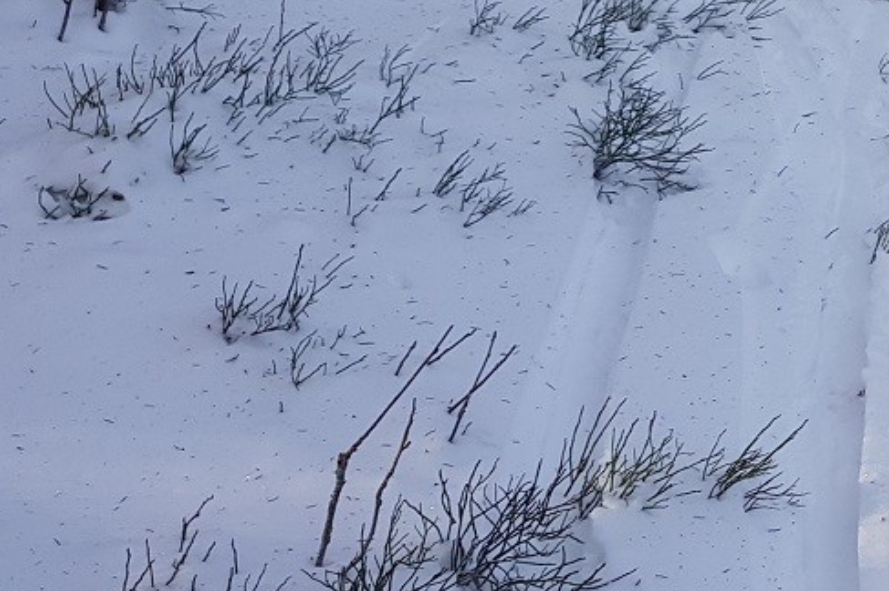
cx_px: 1234
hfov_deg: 22.1
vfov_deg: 16.5
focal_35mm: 80
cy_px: -73
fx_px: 1974
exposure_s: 1/886
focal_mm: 4.2
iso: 40
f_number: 1.7
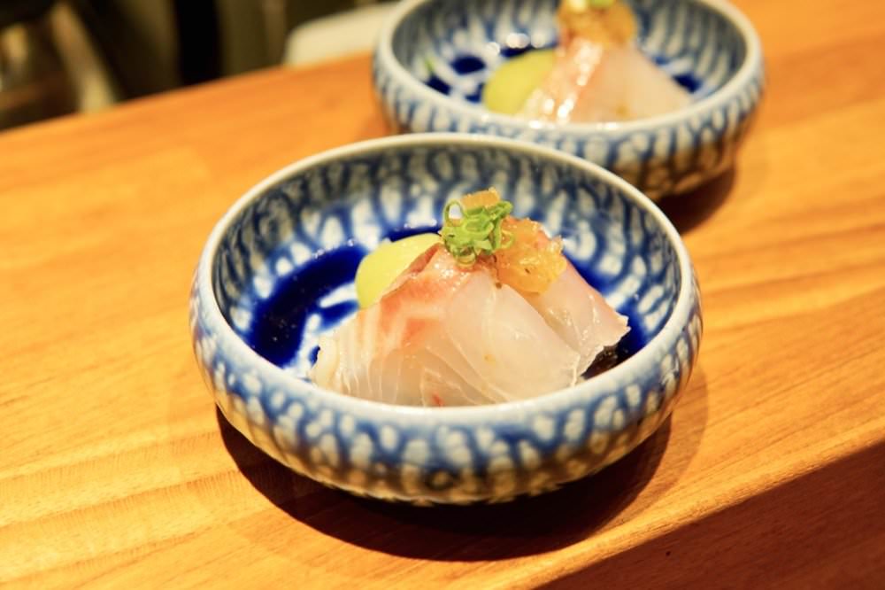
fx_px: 1106
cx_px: 442
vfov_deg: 29.8
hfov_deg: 43.6
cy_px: 295
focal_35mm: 45
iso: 400
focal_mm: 30
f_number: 4
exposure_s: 1/60
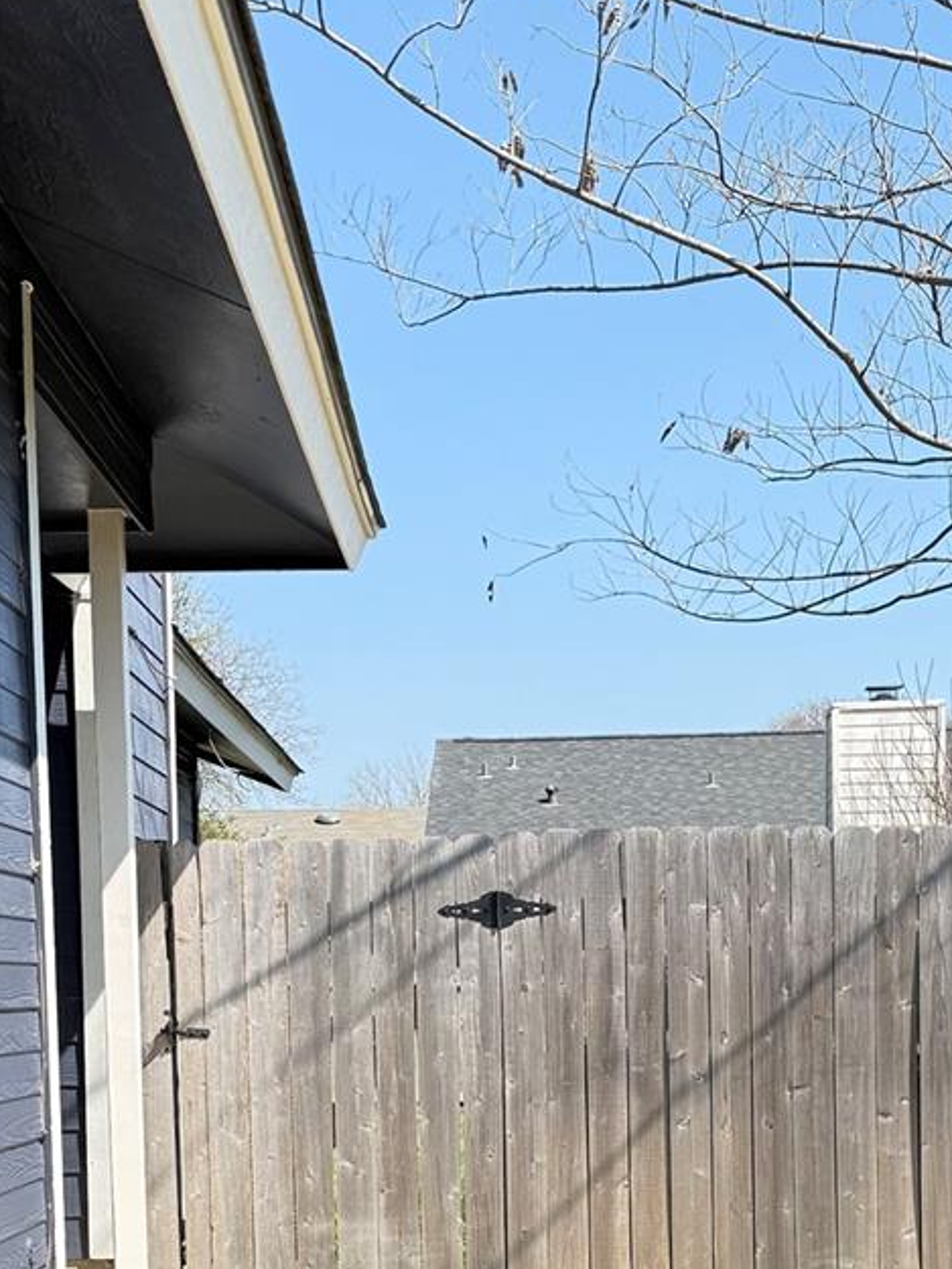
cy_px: 1145
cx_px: 544
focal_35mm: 59
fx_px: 2163
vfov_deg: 31.2
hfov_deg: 24.8
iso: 100
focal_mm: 6.76
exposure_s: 1/2000
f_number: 1.78
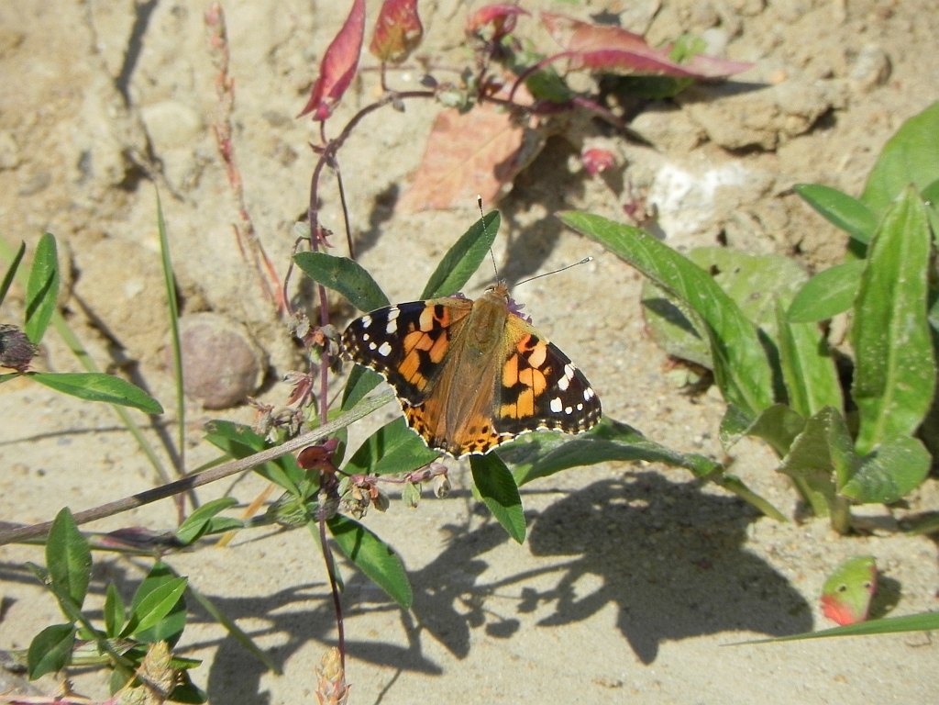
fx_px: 18392
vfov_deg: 2.2
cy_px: 352
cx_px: 470
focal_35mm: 678
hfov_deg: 2.9
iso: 160
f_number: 8
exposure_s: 1/520
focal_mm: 120
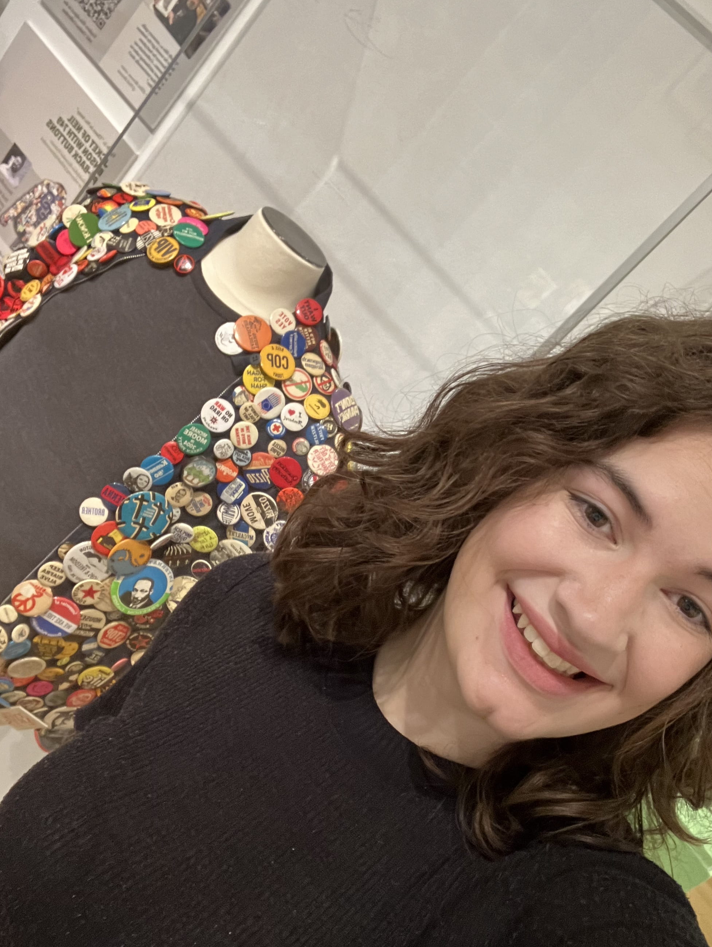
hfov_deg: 37.7
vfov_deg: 48.9
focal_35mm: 38
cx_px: 388
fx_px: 1041
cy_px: 523
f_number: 2.2
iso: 250
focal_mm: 2.87
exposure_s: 1/40
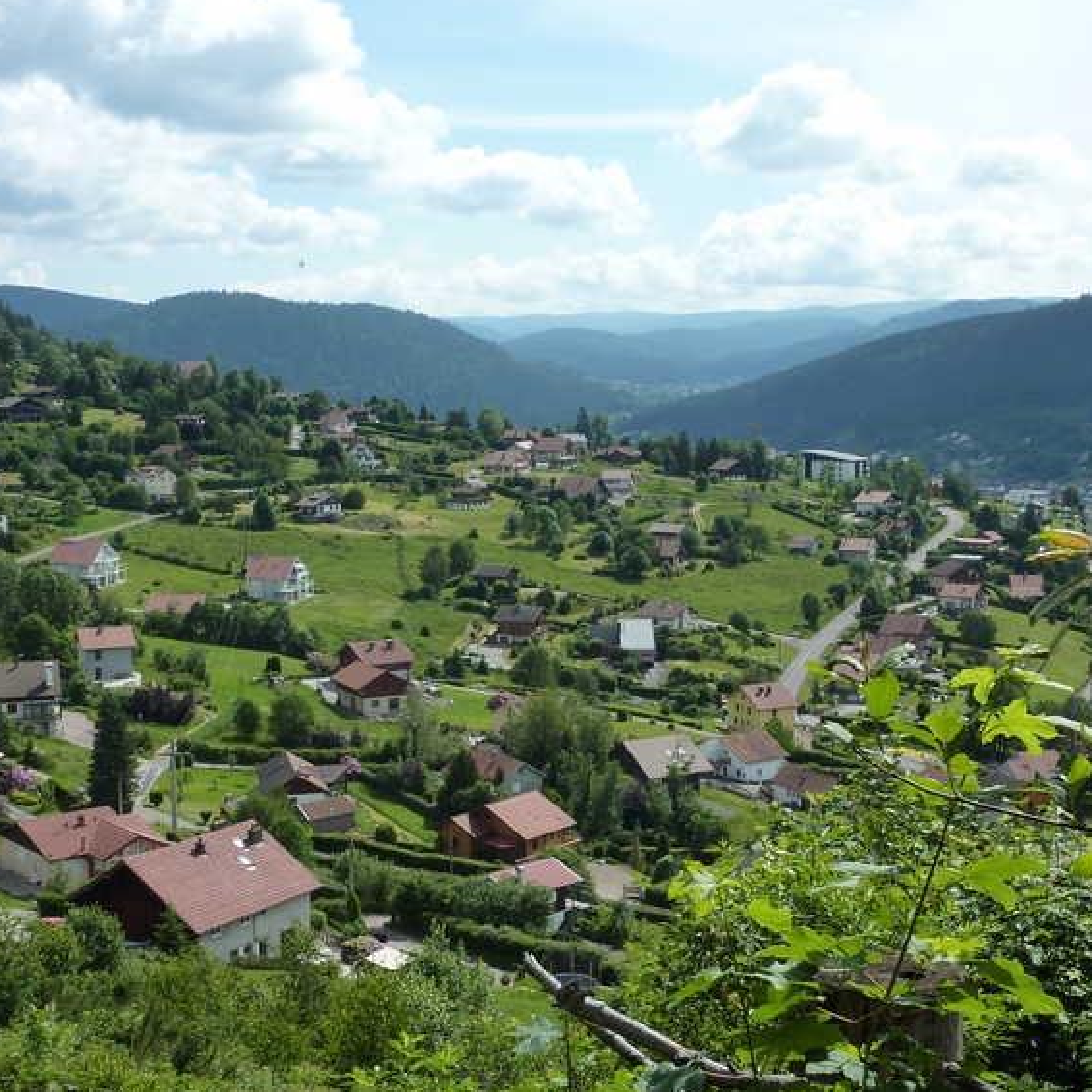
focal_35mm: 50
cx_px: 515
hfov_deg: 34.0
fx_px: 1785
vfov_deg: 34.0
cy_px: 569
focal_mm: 6.5
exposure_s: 1/500
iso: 125
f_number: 5
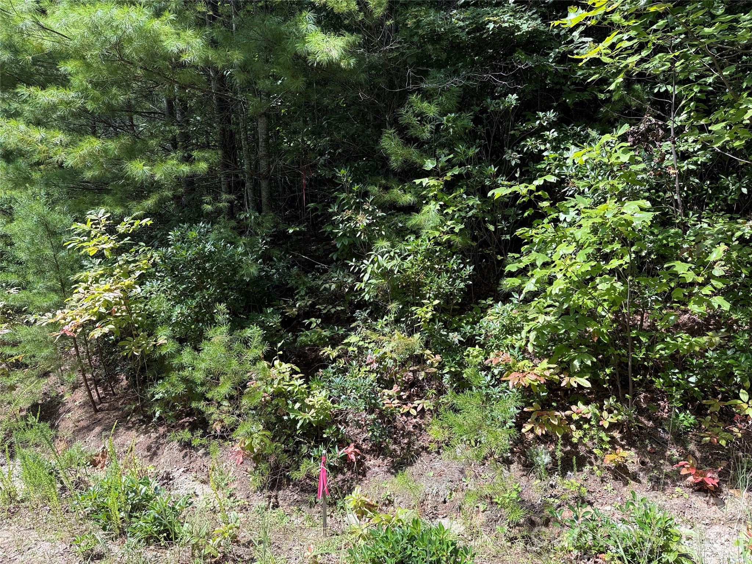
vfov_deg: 56.8
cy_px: 282
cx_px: 376
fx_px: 521
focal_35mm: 24
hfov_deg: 71.6
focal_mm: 6.76
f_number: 1.78
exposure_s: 1/575
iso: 80
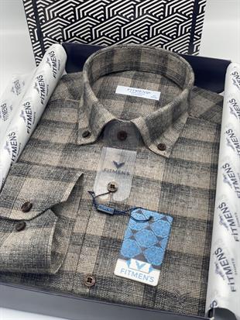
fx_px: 480
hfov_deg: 28.0
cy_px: 160
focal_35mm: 52
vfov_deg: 36.8
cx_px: 120
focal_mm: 6
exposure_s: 1/100
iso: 50
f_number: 2
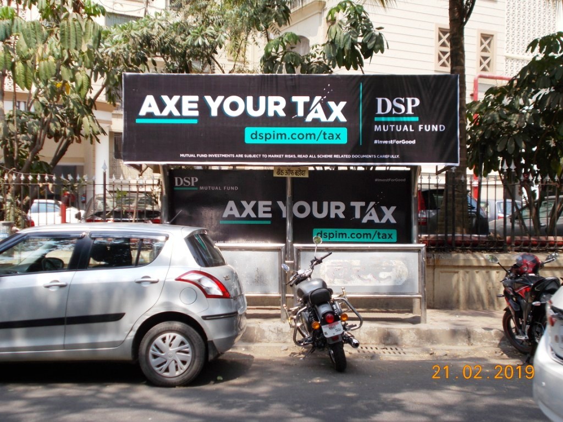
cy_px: 211
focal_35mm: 44
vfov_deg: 32.9
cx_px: 282
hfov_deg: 42.9
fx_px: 716
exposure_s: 1/400
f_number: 4.2
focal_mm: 7.9
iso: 80
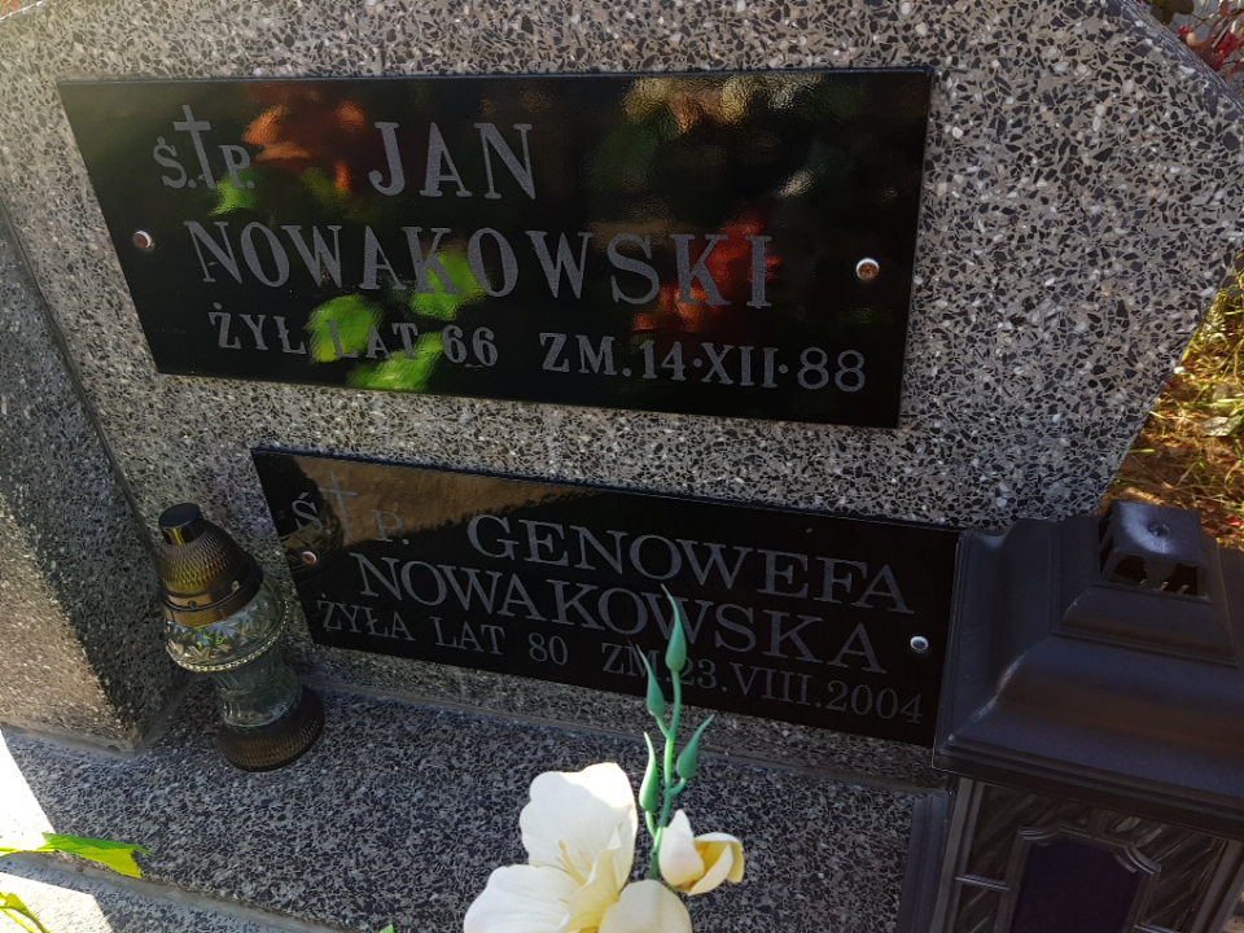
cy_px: 466
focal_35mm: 26
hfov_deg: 67.3
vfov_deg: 53.1
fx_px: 934
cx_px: 622
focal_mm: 4.2
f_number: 1.7
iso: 40
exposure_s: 1/306
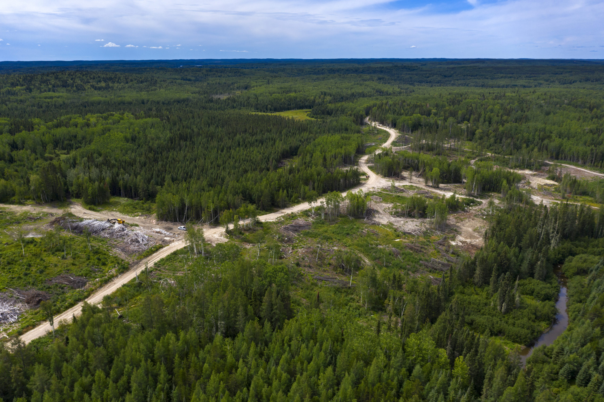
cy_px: 201
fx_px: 470
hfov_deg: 65.5
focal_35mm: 28
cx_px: 302
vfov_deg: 46.4
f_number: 5
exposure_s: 1/500
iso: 100
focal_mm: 10.26
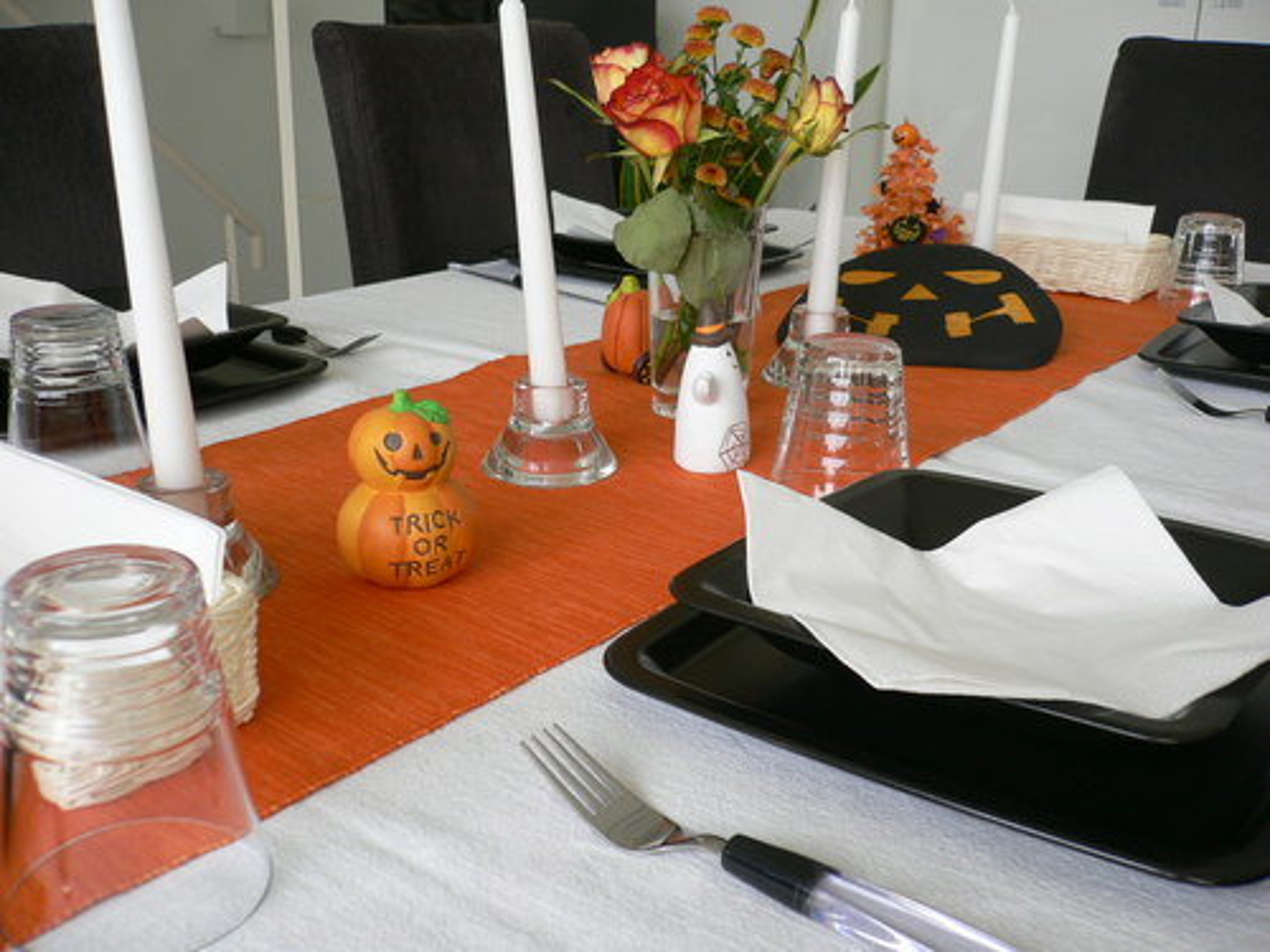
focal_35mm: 35
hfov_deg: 52.6
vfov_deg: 40.7
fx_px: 1284
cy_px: 476
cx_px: 635
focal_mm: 5.8
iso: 80
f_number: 2.8
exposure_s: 1/100
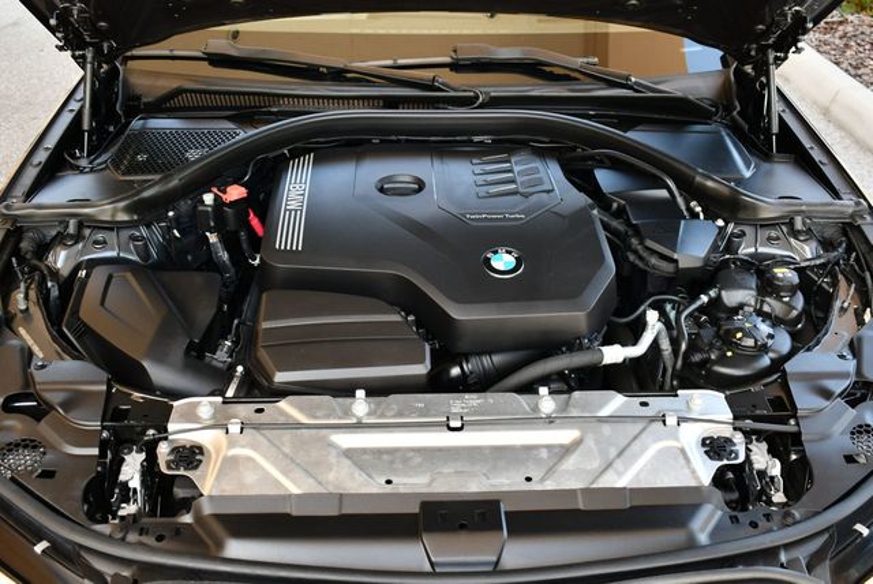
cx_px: 436
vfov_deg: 36.9
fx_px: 874
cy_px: 292
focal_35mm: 36
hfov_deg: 53.1
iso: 450
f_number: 3.5
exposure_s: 1/250
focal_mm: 18
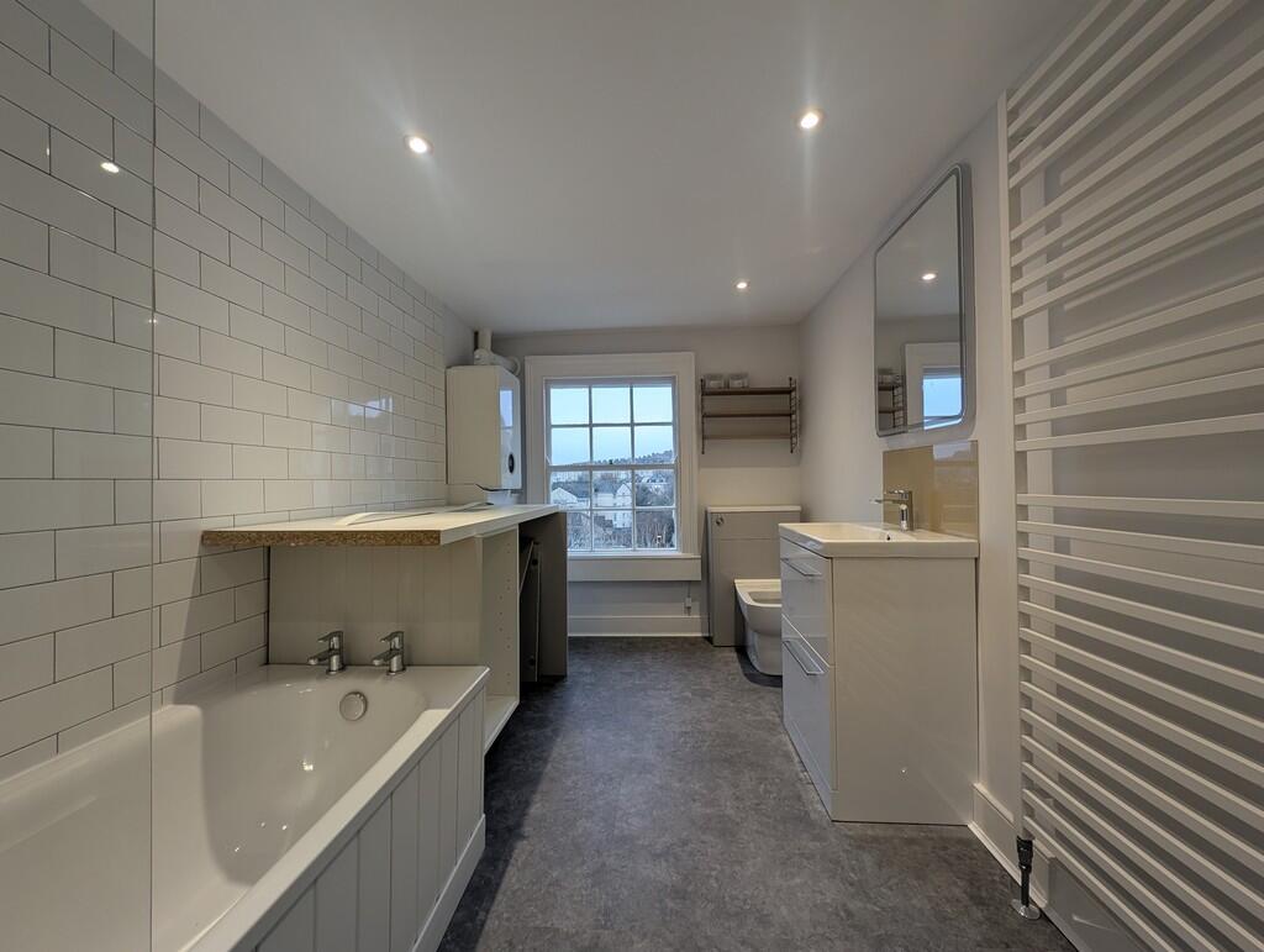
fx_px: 439
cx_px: 632
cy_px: 476
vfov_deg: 94.6
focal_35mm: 12
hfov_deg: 110.5
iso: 56
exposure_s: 1/100
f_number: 1.95
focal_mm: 2.23
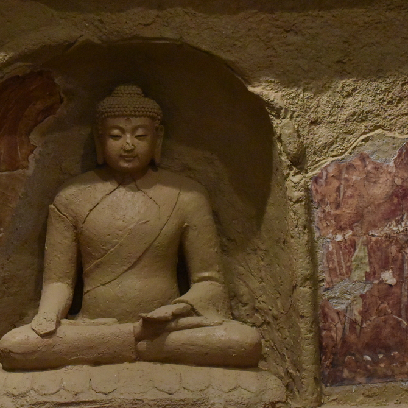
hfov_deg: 10.9
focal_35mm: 160
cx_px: 158
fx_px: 2134
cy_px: 202
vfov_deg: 10.9
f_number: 4.5
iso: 6400
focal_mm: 70
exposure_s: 1/125
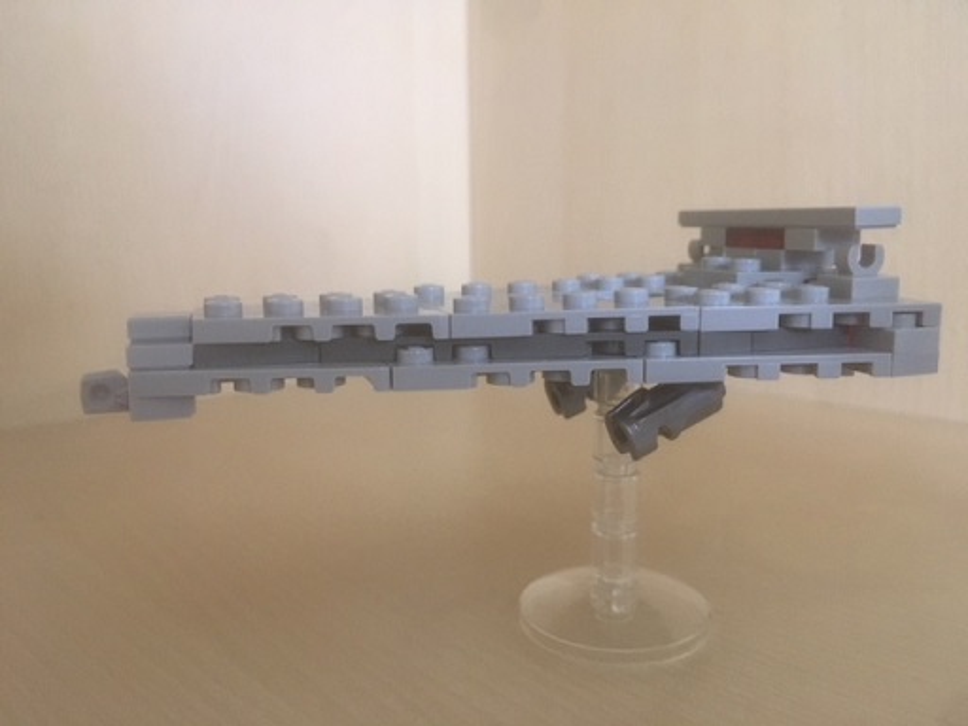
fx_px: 811
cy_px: 363
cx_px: 484
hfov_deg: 61.7
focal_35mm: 29
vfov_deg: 48.2
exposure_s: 1/33
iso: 250
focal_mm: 4.15
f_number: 2.2
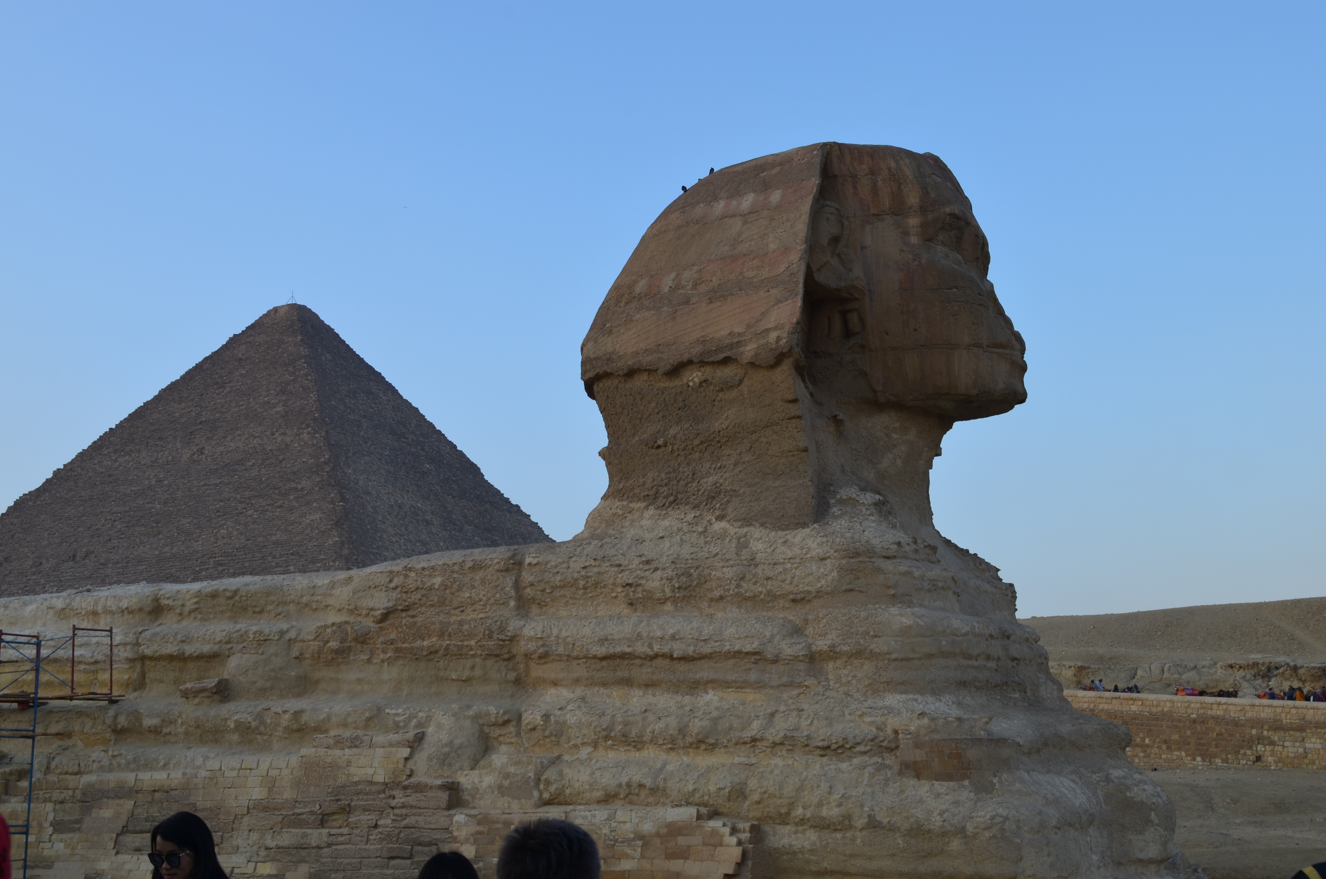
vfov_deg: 28.0
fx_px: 1764
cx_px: 663
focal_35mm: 48
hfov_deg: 41.2
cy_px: 440
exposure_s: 1/100
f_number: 11
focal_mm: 32
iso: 200
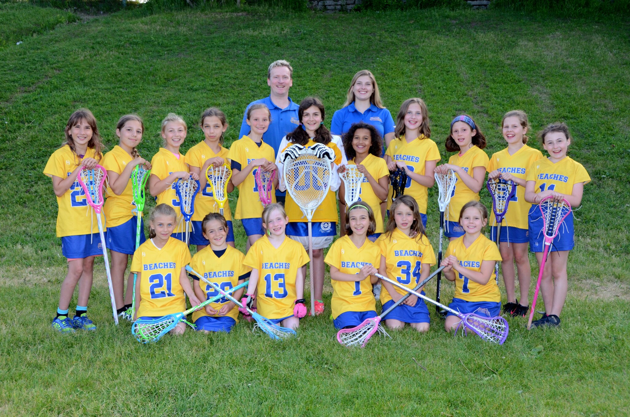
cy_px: 208
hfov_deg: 48.0
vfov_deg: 32.9
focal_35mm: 40
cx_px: 315
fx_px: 707
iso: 800
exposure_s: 1/250
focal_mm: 27
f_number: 8
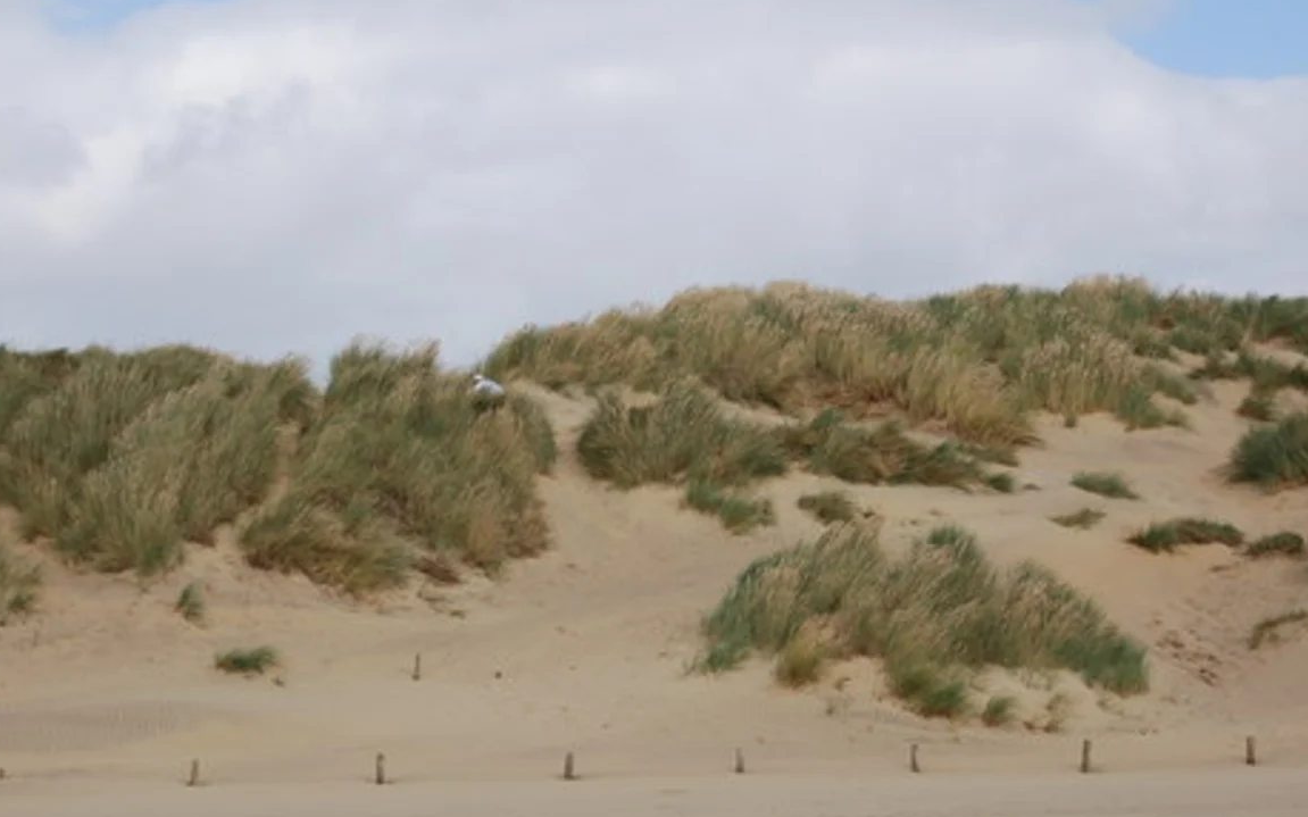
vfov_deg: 11.1
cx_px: 630
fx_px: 4196
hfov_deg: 17.7
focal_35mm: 118
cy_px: 444
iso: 180
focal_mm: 55
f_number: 5.6
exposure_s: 1/1000
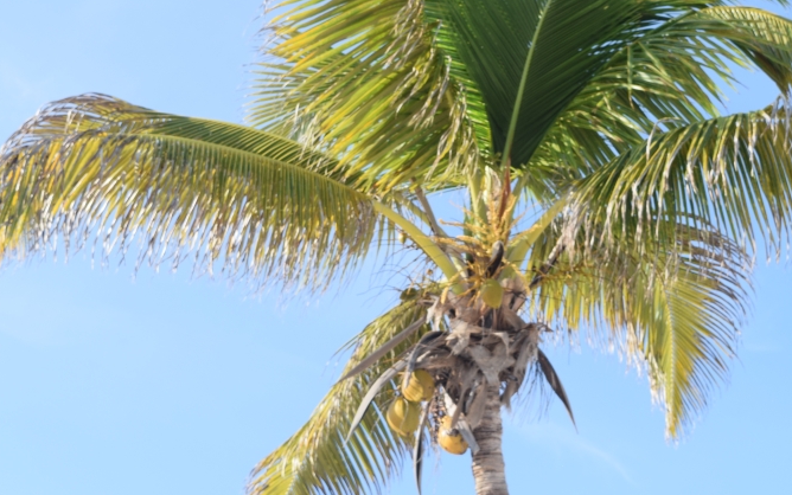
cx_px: 513
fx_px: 1922
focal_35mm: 89
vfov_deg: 14.7
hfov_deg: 23.2
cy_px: 199
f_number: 8
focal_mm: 38
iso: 280
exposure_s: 1/250
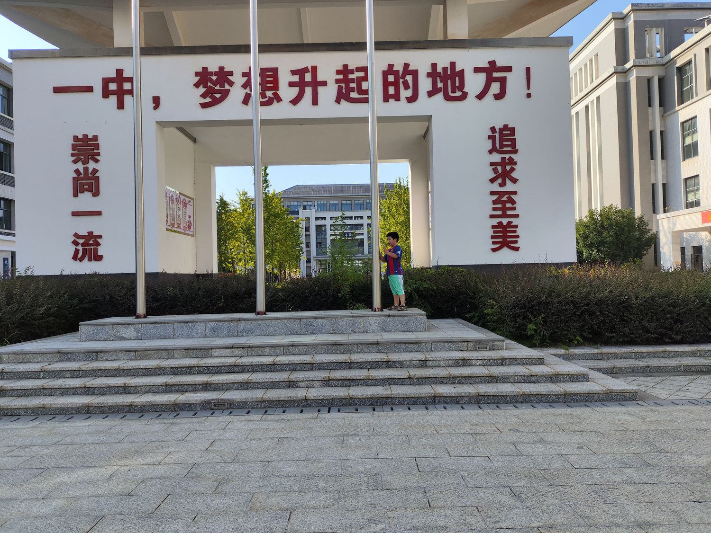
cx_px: 356
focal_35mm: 24
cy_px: 266
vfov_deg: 56.8
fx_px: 493
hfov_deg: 71.6
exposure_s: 1/1600
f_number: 1.8
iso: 50
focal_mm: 4.68
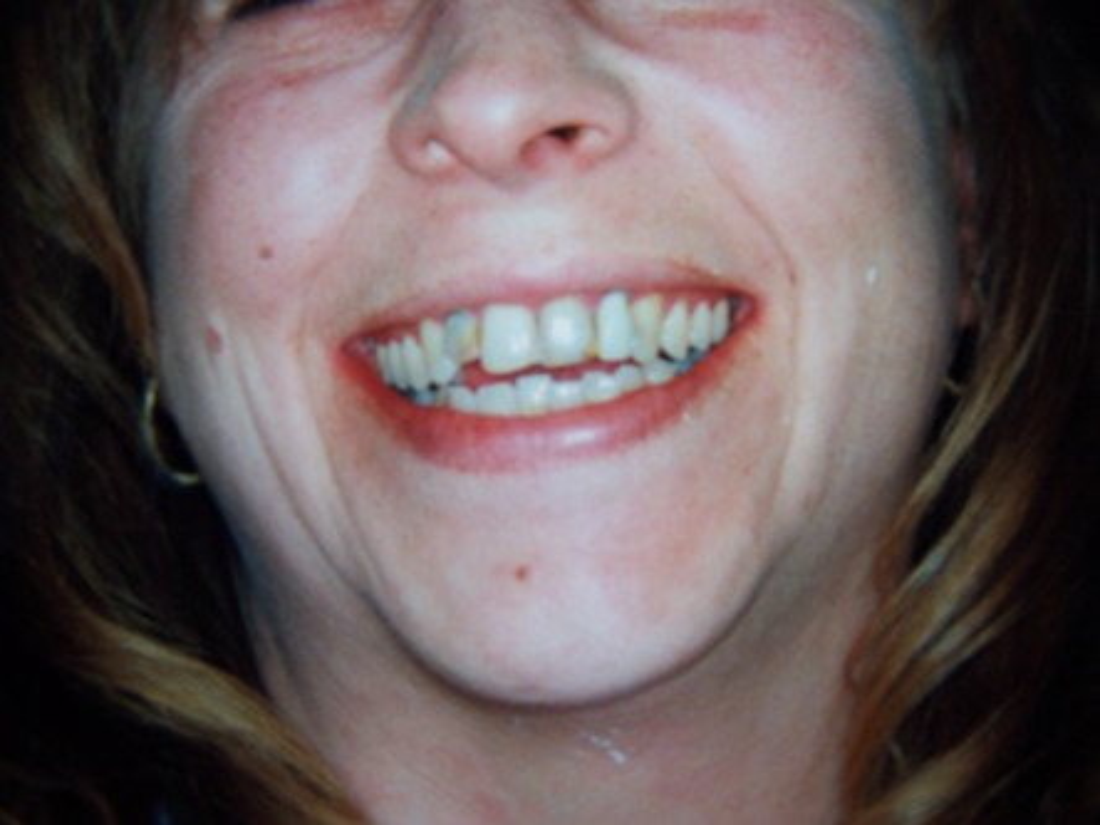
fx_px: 1208
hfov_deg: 49.0
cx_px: 550
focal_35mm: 38
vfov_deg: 37.7
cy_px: 412
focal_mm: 6.3
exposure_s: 1/350
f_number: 2.8
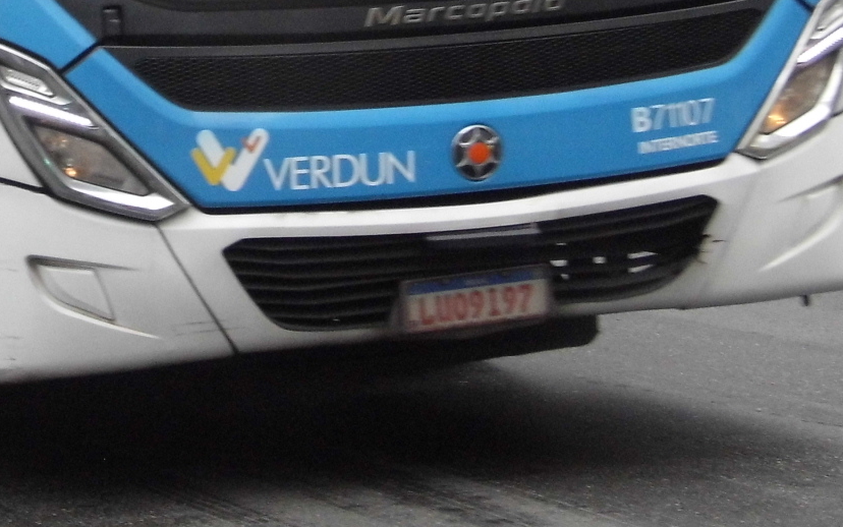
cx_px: 20
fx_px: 3493
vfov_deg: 8.5
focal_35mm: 152
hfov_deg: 13.6
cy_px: -149
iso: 200
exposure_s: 1/250
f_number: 3.9
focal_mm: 10.4
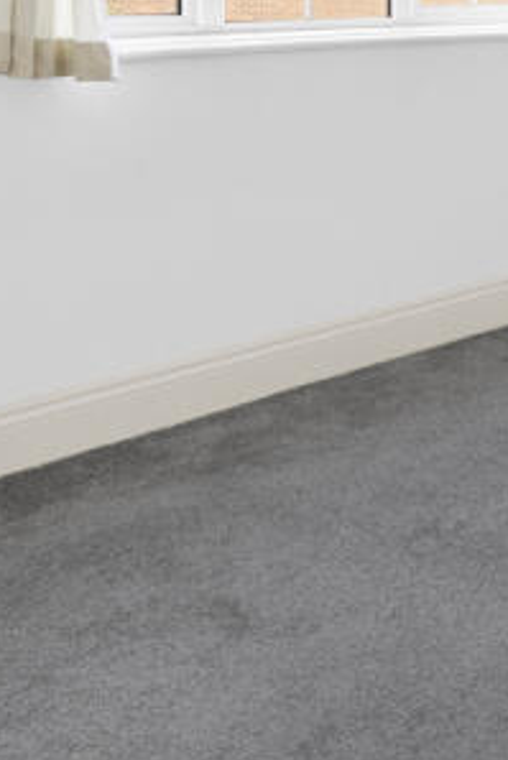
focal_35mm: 48
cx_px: 947
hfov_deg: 19.6
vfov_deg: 37.0
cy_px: 6
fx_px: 1015
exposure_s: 1/1.67
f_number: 16
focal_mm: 14
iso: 200
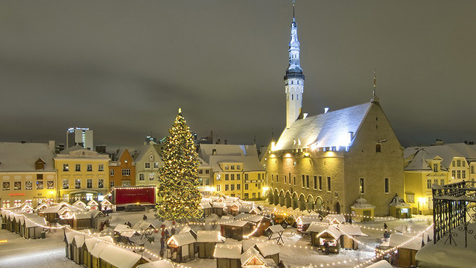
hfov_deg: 89.6
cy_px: 147
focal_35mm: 19
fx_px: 240
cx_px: 239
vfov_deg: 58.3
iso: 100
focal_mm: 12
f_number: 10
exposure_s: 8
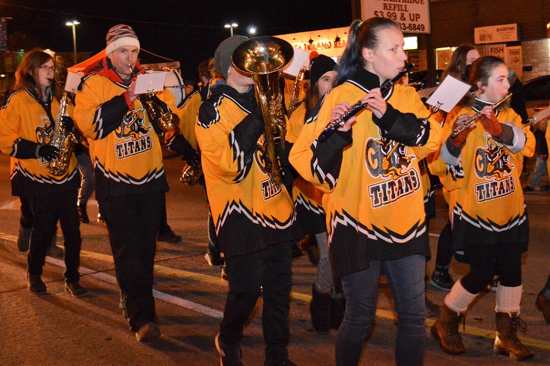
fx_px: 504
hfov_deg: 57.3
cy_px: 183
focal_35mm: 33
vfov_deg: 39.9
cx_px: 275
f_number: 3.8
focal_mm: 22
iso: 3200
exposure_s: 1/60
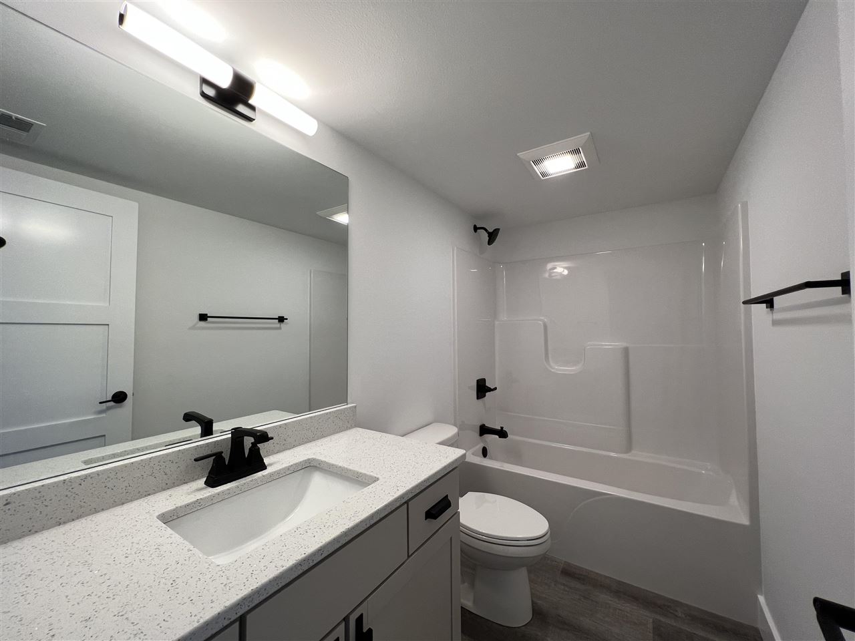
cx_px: 428
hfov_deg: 106.2
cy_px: 320
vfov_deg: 89.9
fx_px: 321
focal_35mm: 13
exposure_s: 1/120
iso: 80
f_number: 1.8
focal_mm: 1.57
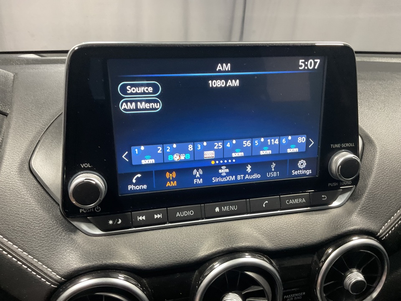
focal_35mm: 29
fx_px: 336
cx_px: 200
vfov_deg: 48.2
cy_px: 150
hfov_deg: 61.7
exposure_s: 1/50
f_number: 1.8
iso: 100
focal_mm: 3
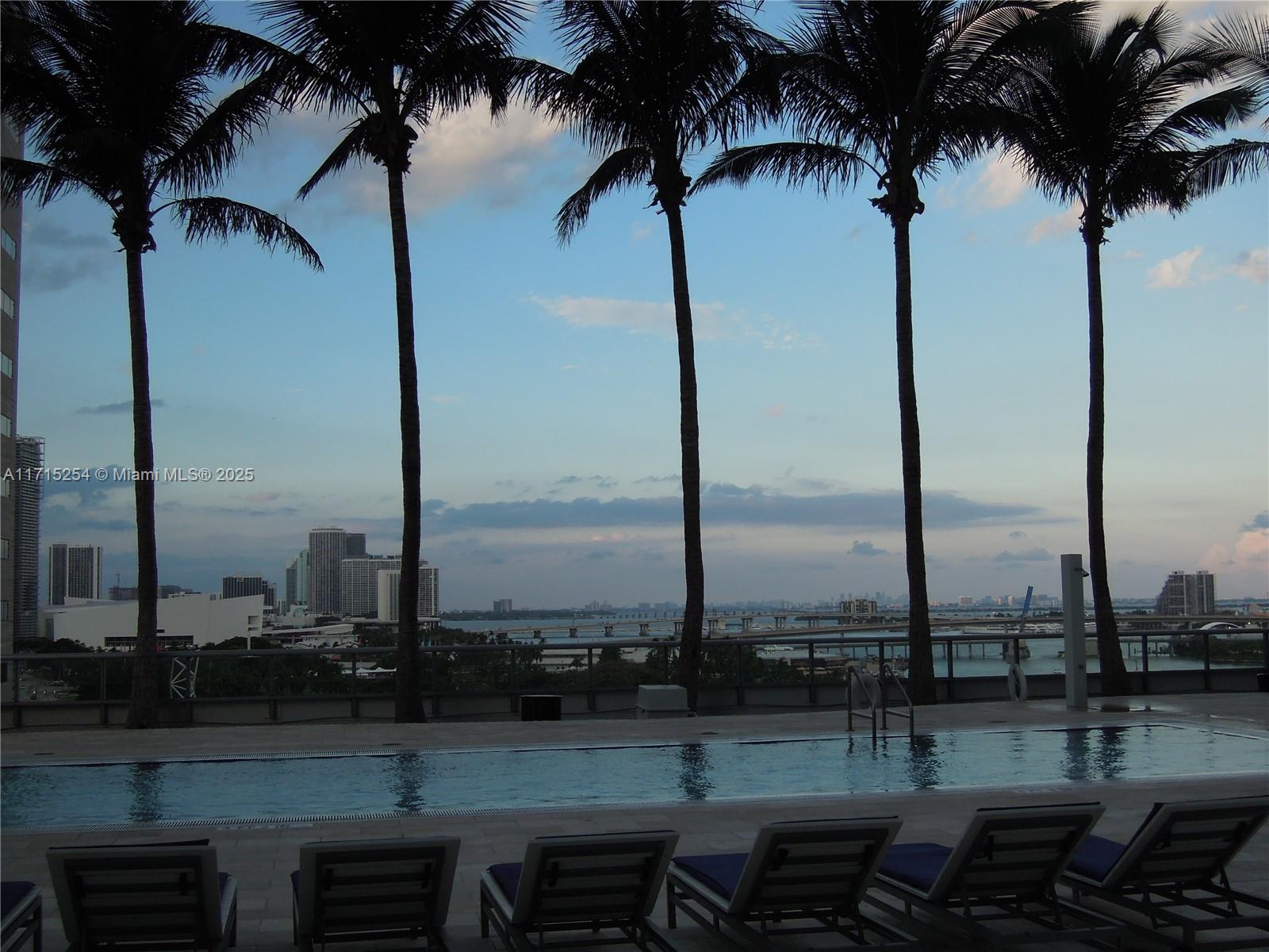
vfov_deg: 36.0
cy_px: 476
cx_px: 634
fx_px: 1466
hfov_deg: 46.8
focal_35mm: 40
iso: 160
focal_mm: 7.2
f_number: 3.3
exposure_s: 1/1000
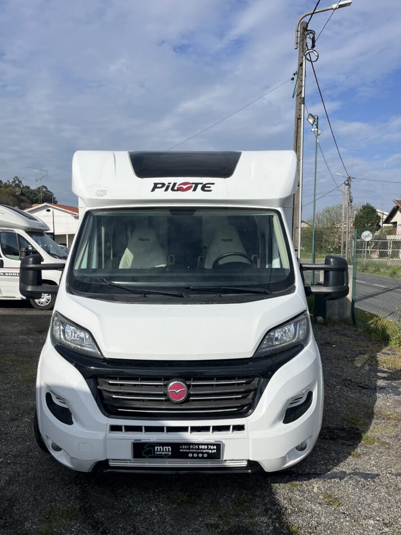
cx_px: 193
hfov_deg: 49.7
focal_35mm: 28
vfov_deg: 63.4
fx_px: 433
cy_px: 281
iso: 50
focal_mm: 5.1
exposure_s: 1/7353
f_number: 1.6
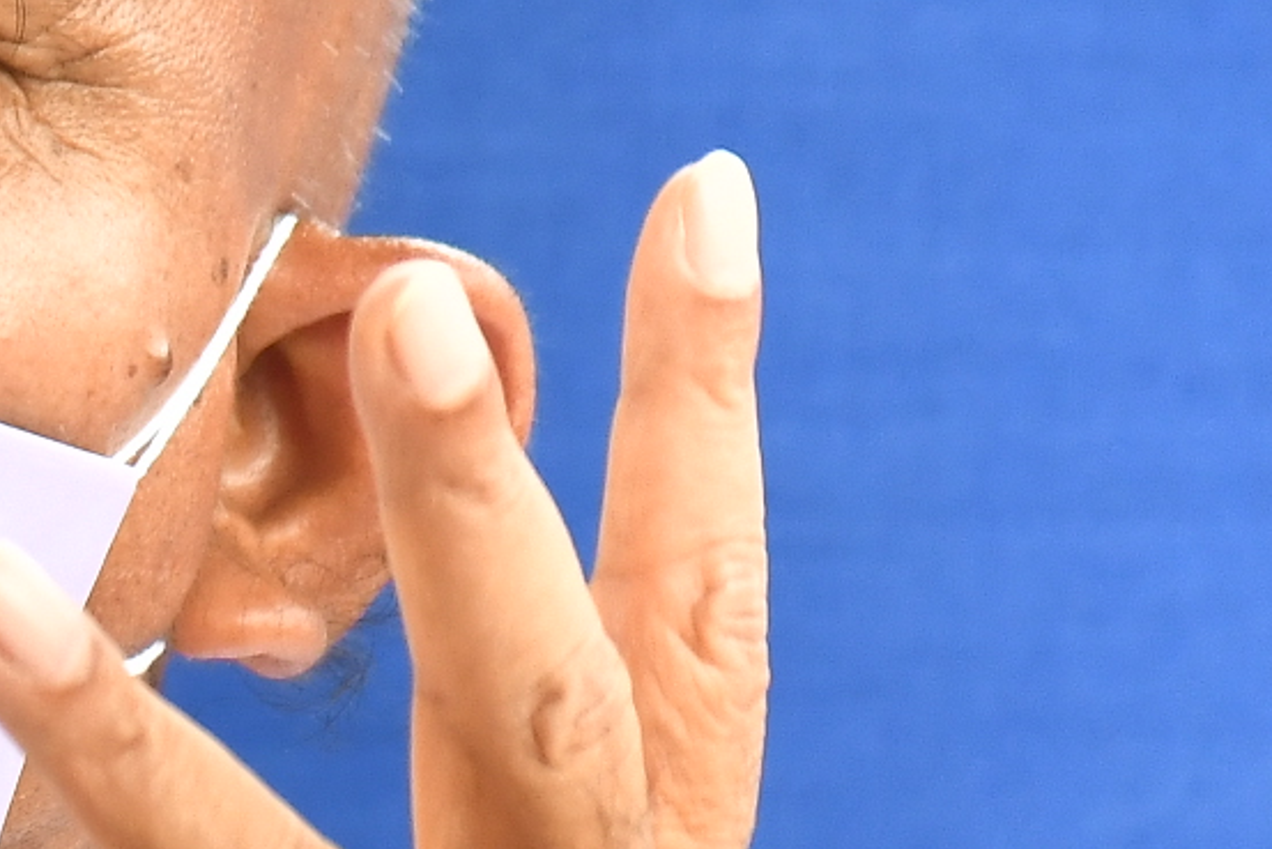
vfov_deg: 1.5
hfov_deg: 2.3
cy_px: 1231
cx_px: -432
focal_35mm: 896
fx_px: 31665
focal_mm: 120
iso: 640
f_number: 5
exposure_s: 1/320
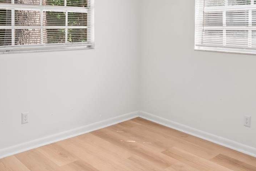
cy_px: 22
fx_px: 264
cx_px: 142
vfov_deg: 34.1
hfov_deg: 51.6
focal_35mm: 37
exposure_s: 1/30
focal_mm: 11
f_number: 9
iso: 250
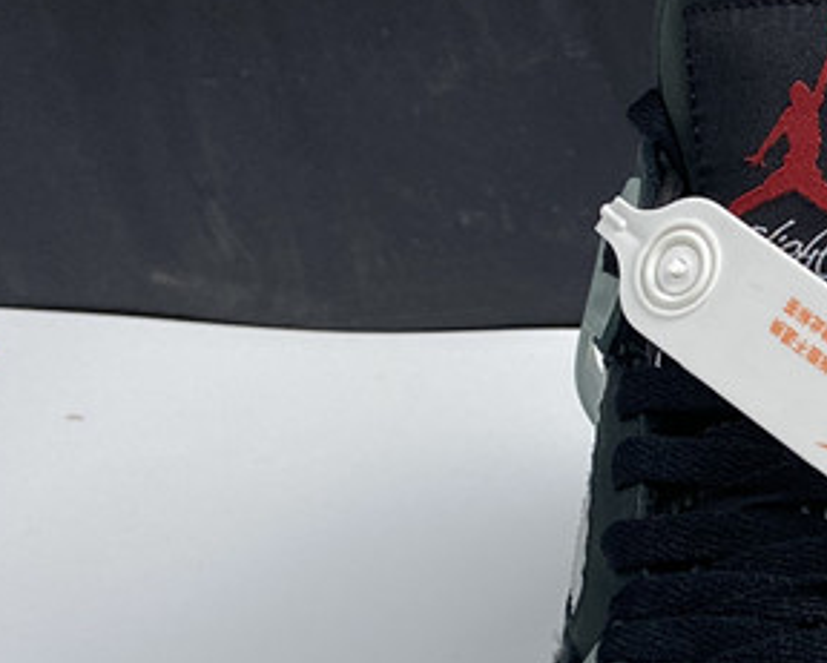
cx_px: 1304
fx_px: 2156
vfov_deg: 16.9
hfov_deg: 18.7
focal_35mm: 88
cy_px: 740
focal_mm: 4.25
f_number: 1.8
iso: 50
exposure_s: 1/100
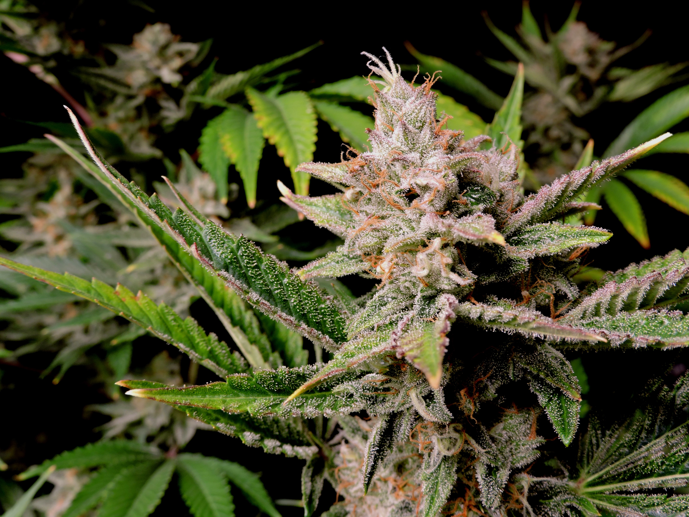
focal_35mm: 40
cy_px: 258
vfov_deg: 36.0
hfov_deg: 46.8
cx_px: 344
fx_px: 796
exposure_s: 1/30
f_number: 4.7
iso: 100
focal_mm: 7.1
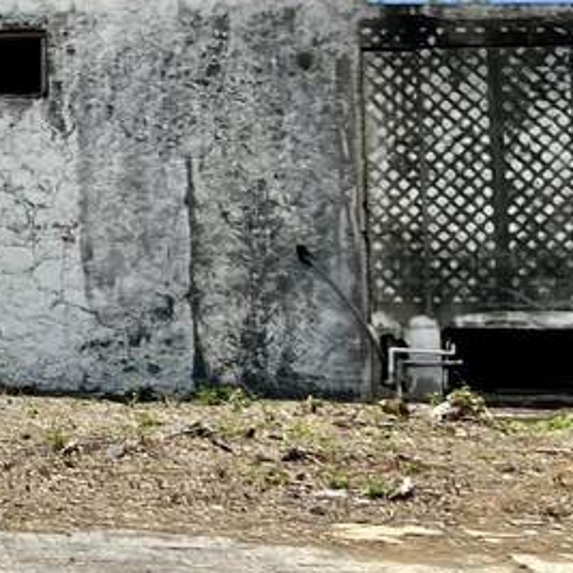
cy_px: 49
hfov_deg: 14.3
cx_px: -408
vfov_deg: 15.6
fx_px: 2060
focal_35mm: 110
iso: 50
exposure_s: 1/5319
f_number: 1.5
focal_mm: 5.7
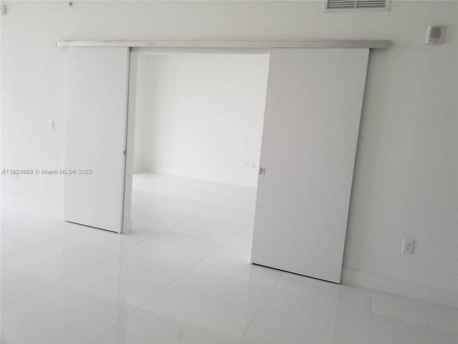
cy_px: 172
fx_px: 344
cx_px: 229
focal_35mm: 26
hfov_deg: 67.3
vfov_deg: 53.1
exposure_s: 1/50
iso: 80
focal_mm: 4.25
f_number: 1.7
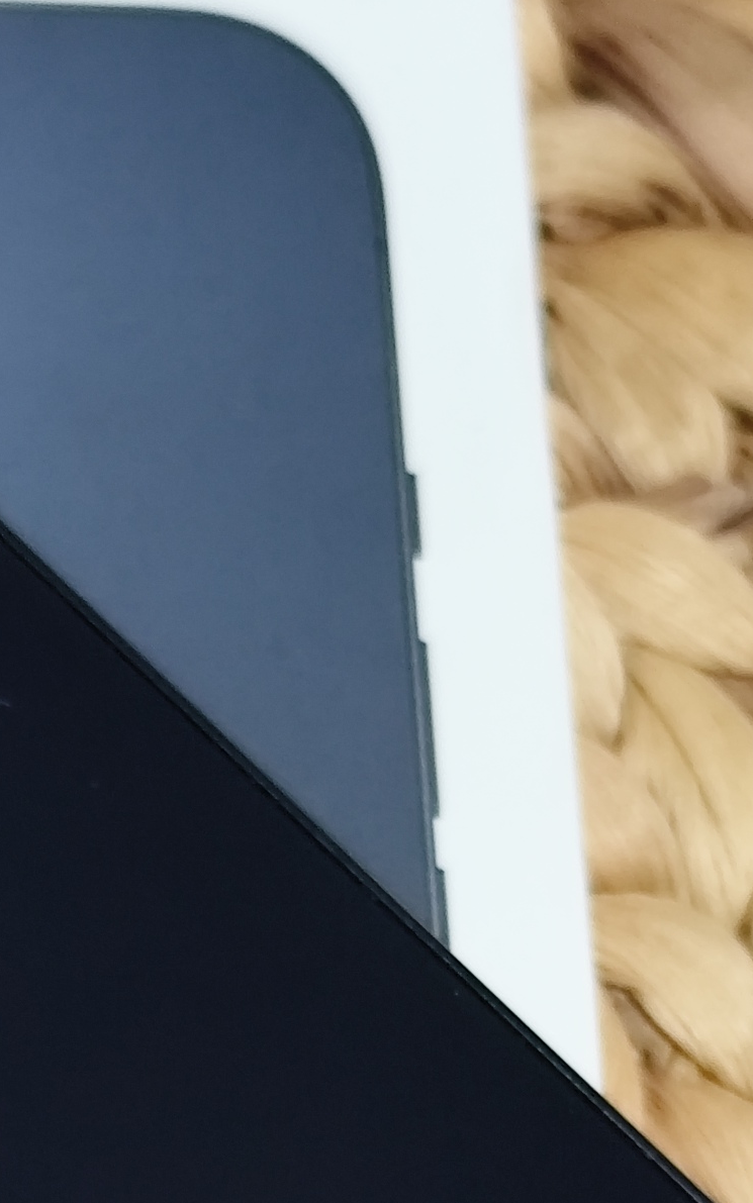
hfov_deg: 7.8
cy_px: 1493
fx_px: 5480
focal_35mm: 167
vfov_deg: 12.2
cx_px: -166
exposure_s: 1/25
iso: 400
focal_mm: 6.14
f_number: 1.65
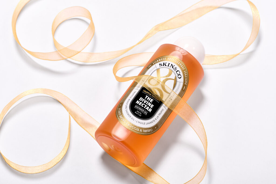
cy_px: 92
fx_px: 805
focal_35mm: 105
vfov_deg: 13.0
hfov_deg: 19.5
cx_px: 138
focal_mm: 105
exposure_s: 1/160
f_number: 13
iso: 100
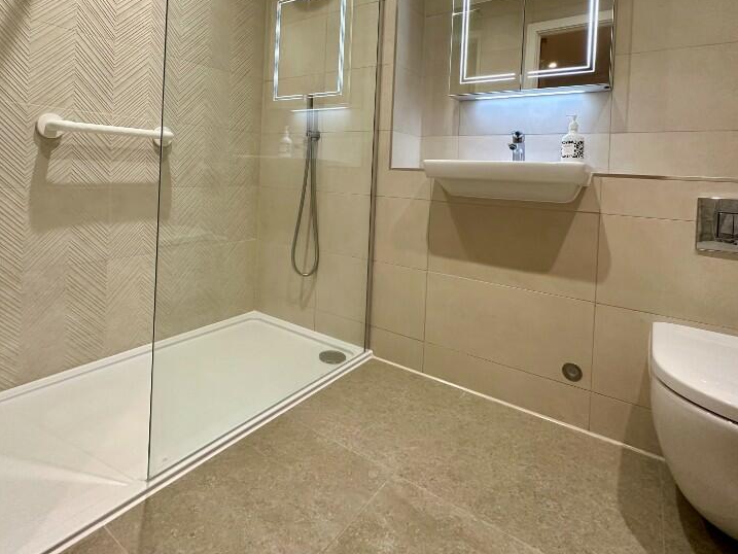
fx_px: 426
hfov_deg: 81.4
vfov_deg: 63.9
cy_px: 175
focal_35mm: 20
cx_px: 327
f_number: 2.2
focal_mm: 2.22
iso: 250
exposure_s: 1/100
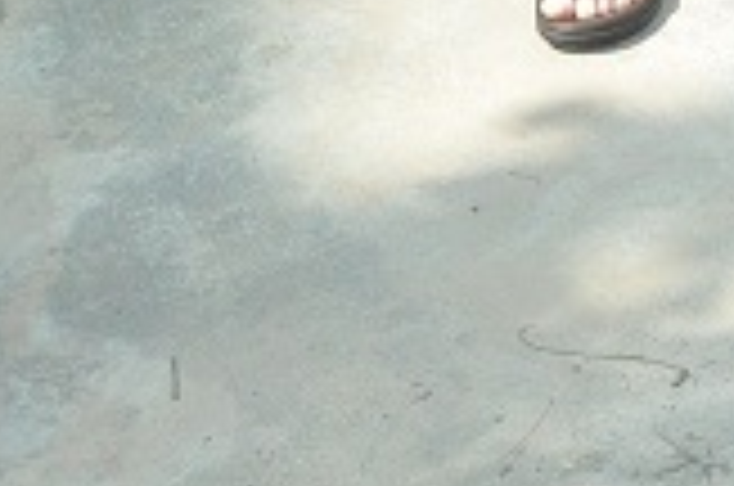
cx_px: 1360
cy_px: -810
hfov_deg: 11.4
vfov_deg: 7.5
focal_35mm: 166
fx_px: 3378
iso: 400
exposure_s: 1/125
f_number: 9
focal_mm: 18
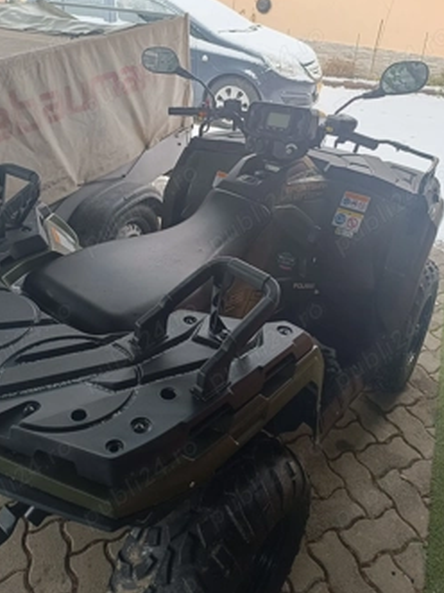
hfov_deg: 48.1
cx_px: 202
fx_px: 496
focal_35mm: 29
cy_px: 238
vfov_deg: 61.2
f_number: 1.65
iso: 216
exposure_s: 1/100
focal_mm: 6.14
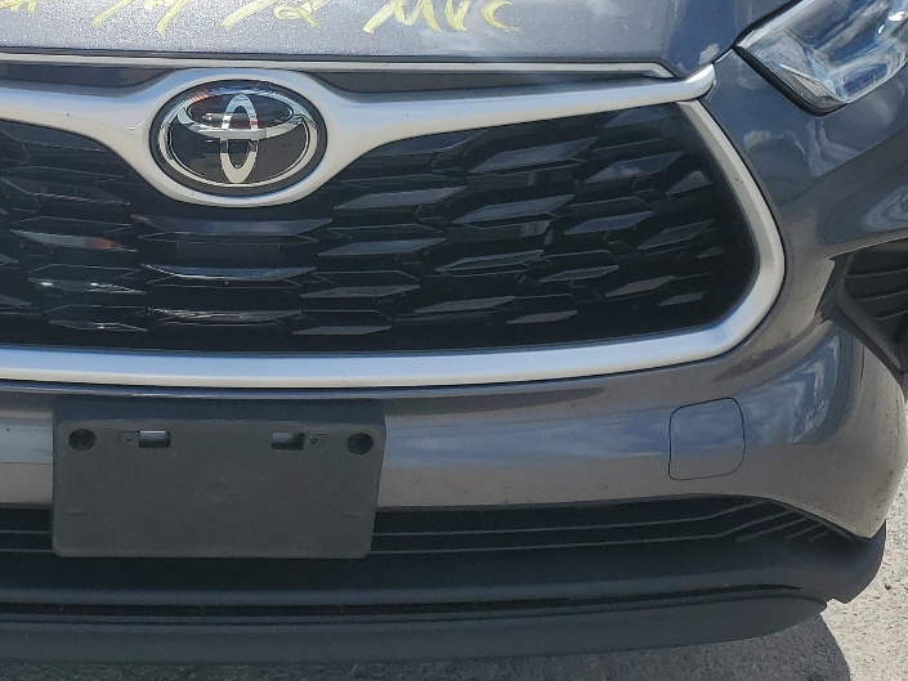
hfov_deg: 31.4
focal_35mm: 59
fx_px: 1548
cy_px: 99
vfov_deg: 24.3
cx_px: 124
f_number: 1.5
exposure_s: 1/3333
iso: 50
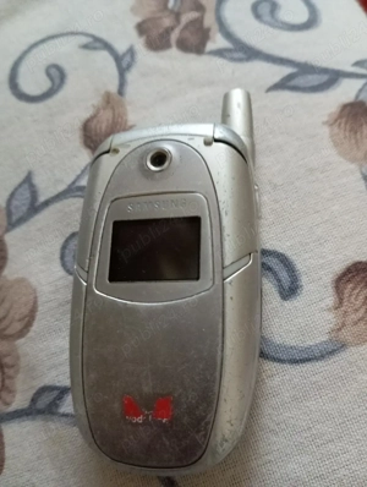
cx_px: 184
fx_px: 395
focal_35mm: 28
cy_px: 244
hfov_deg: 49.9
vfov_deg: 63.4
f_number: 1.8
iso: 1868
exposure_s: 1/16.7
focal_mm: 4.22
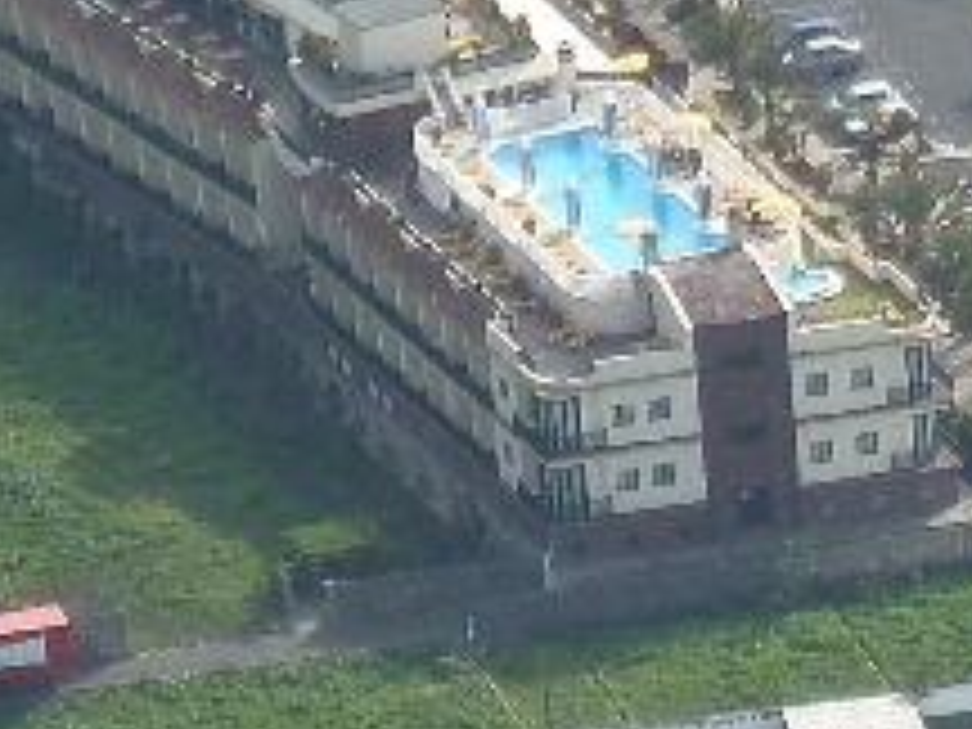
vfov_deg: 1.1
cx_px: 675
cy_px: 270
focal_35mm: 1387
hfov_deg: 1.4
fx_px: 38946
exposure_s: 1/200
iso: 80
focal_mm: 49.2
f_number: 4.9
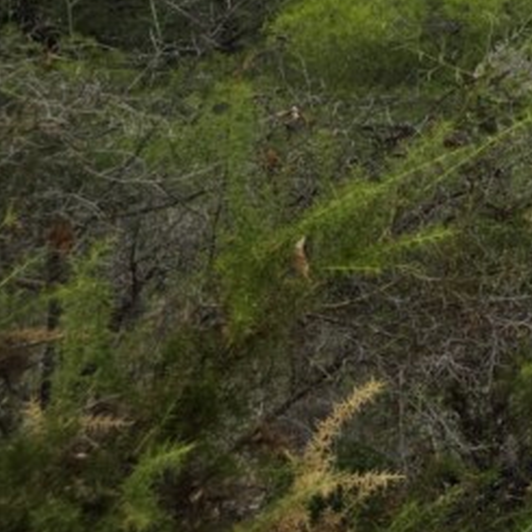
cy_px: -243
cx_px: 1103
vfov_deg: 18.3
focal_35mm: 85
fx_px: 1478
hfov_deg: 15.6
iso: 80
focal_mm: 6.3
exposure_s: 1/4237
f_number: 1.7
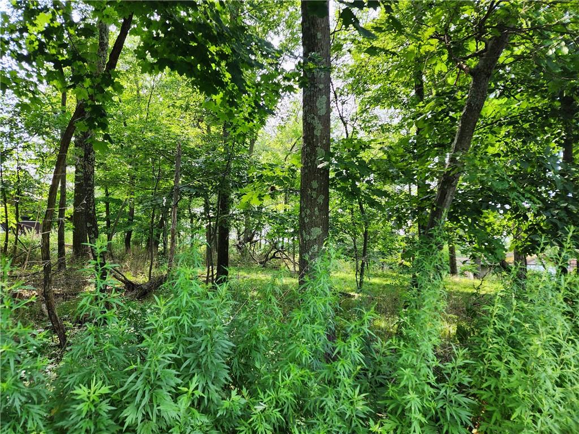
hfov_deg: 73.9
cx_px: 290
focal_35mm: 23
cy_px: 217
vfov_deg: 58.9
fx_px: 385
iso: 40
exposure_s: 1/180
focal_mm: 6.4
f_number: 1.8
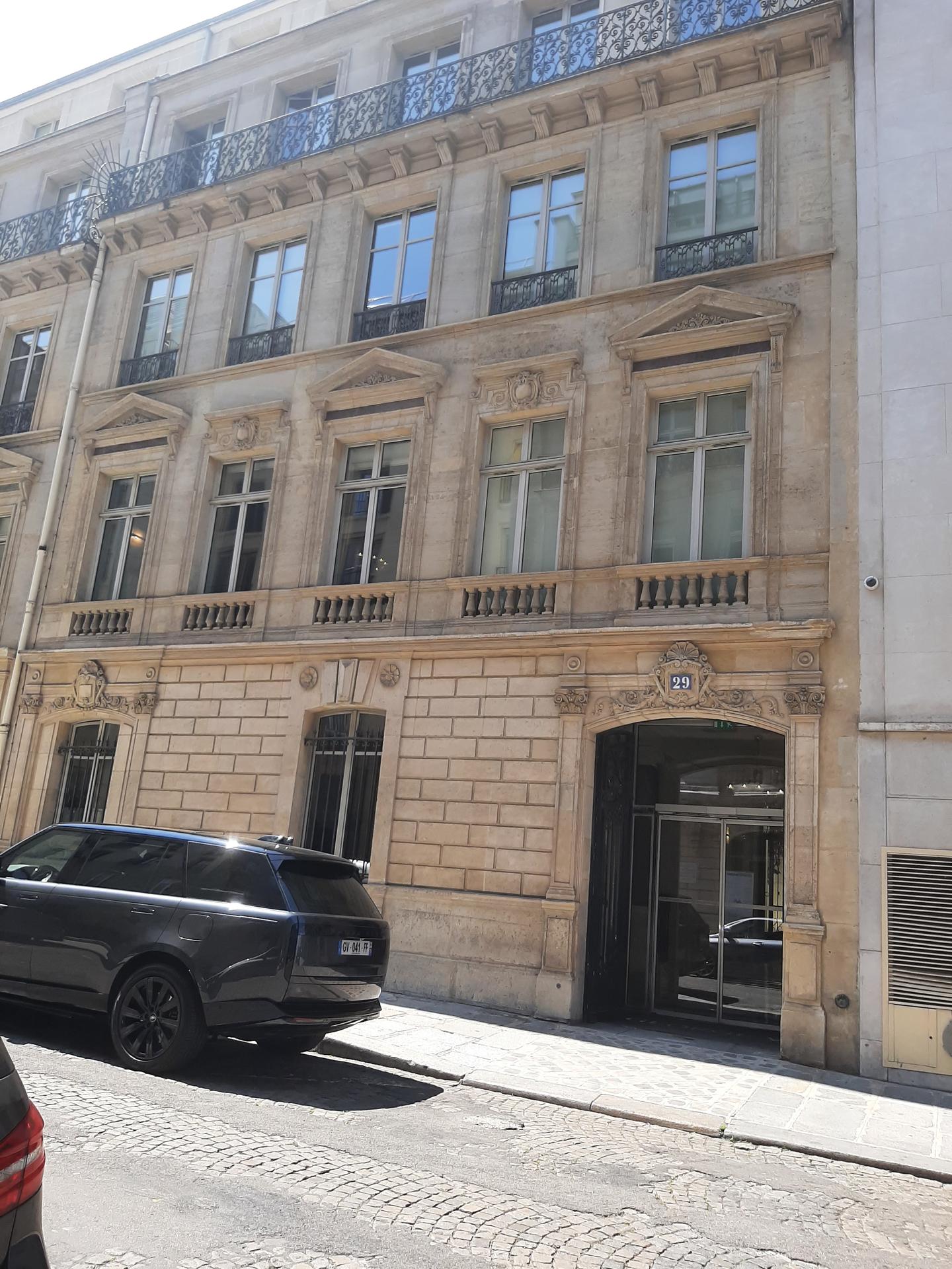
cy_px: 634
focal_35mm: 26
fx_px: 953
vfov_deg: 67.3
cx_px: 476
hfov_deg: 53.1
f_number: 1.7
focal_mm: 3.93
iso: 40
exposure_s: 1/897
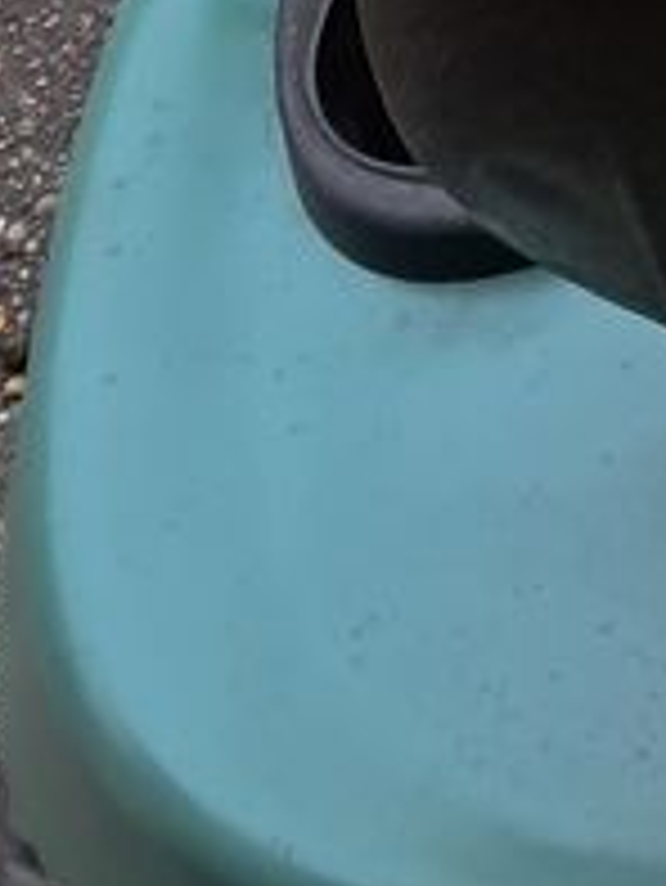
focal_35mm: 137
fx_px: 3511
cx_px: 1516
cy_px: -657
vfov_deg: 13.1
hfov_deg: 9.7
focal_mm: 4
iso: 250
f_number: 1.8
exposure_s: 1/50
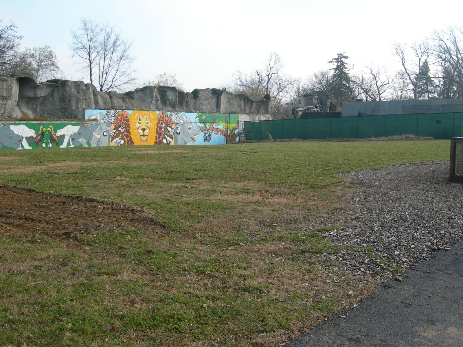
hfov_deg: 49.0
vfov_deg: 37.7
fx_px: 508
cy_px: 174
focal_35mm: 38
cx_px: 232
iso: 50
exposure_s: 1/237
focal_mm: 7.8
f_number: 4.8
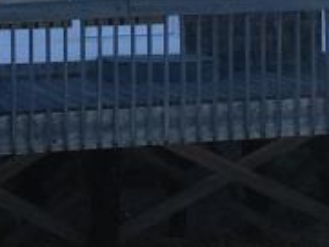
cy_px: -7
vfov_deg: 9.0
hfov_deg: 12.0
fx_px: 1560
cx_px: 125
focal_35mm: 164
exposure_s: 1/962
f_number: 2.2
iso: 25
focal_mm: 4.15
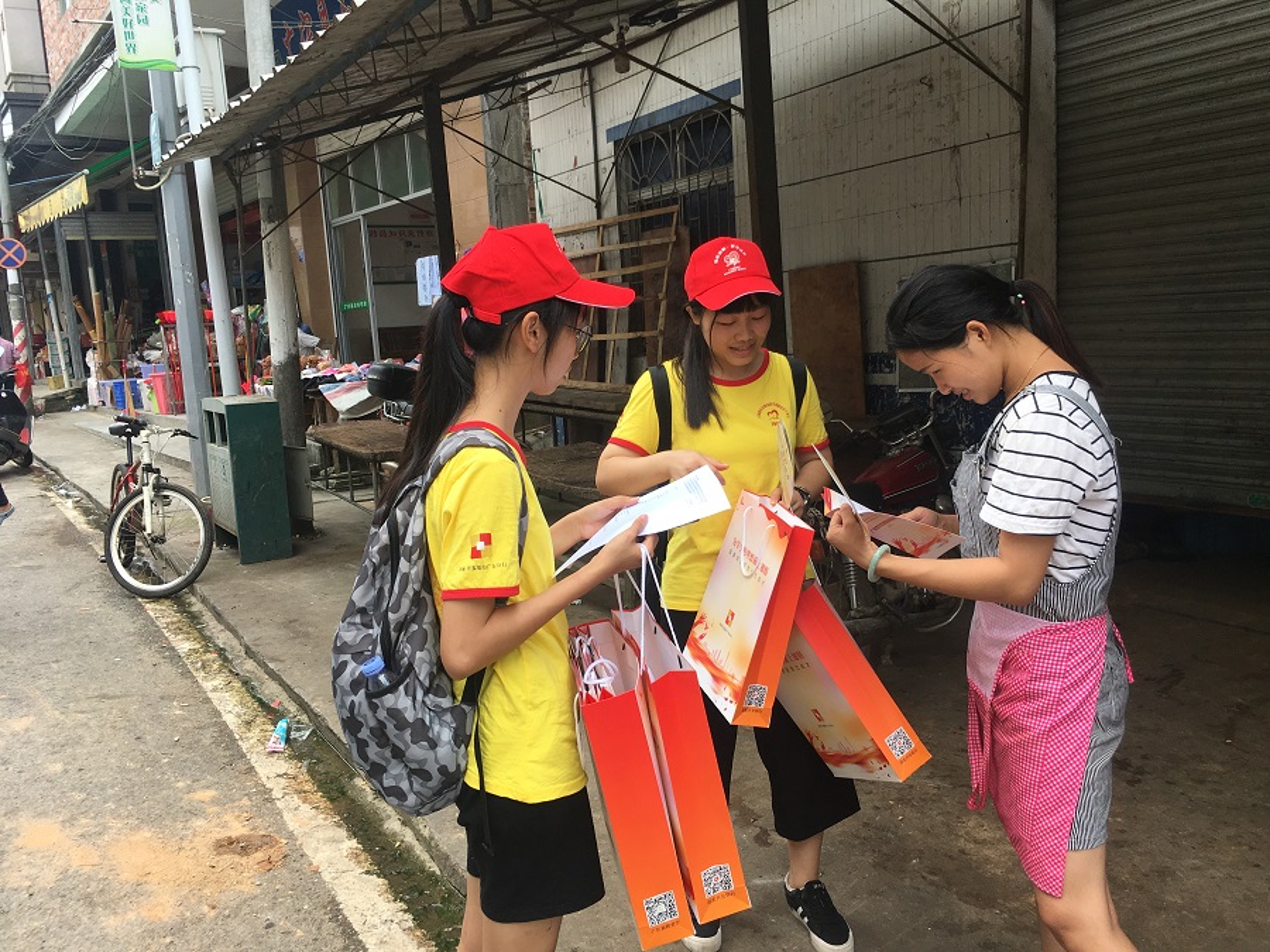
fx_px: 1064
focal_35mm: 29
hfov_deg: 61.7
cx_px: 635
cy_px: 476
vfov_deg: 48.2
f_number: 2.2
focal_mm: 4.15
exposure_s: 1/396
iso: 25
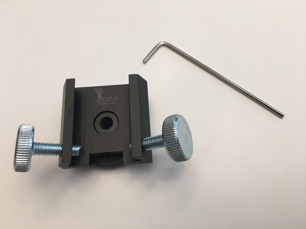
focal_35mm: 29
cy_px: 114
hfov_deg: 61.7
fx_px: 256
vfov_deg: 48.2
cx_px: 153
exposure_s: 1/30
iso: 40
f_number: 2.2
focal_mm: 4.15
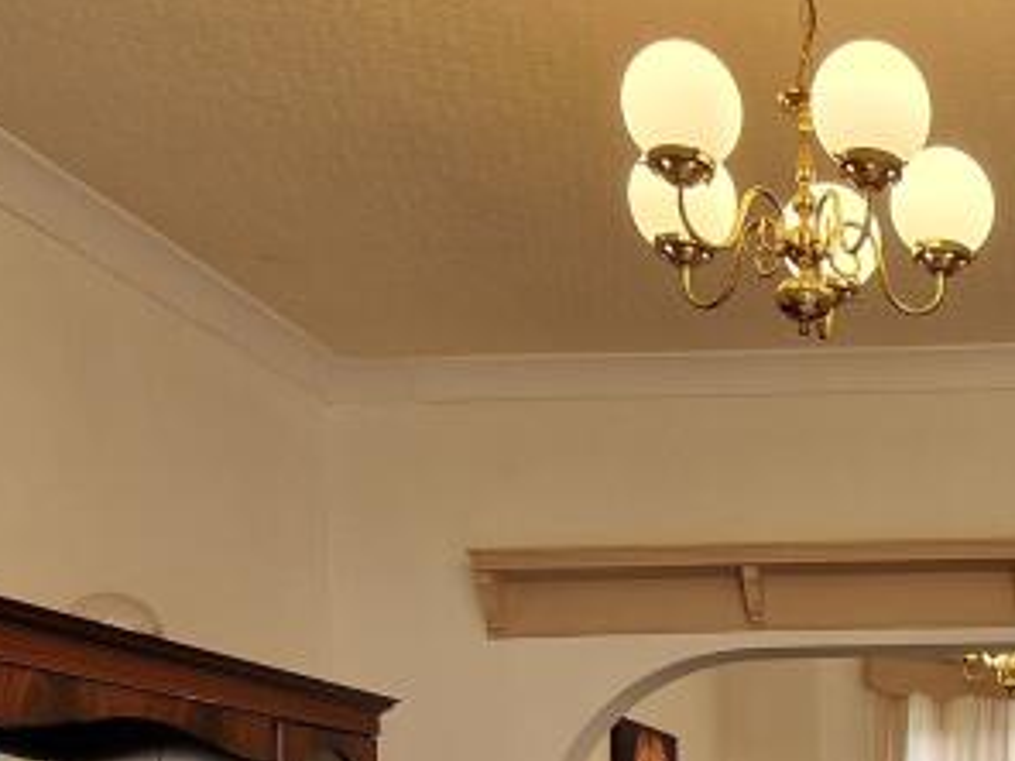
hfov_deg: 36.6
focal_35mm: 45
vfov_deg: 28.4
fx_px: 1319
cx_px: 1073
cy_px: 895
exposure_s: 1/50
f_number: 2.2
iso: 64
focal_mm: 2.2
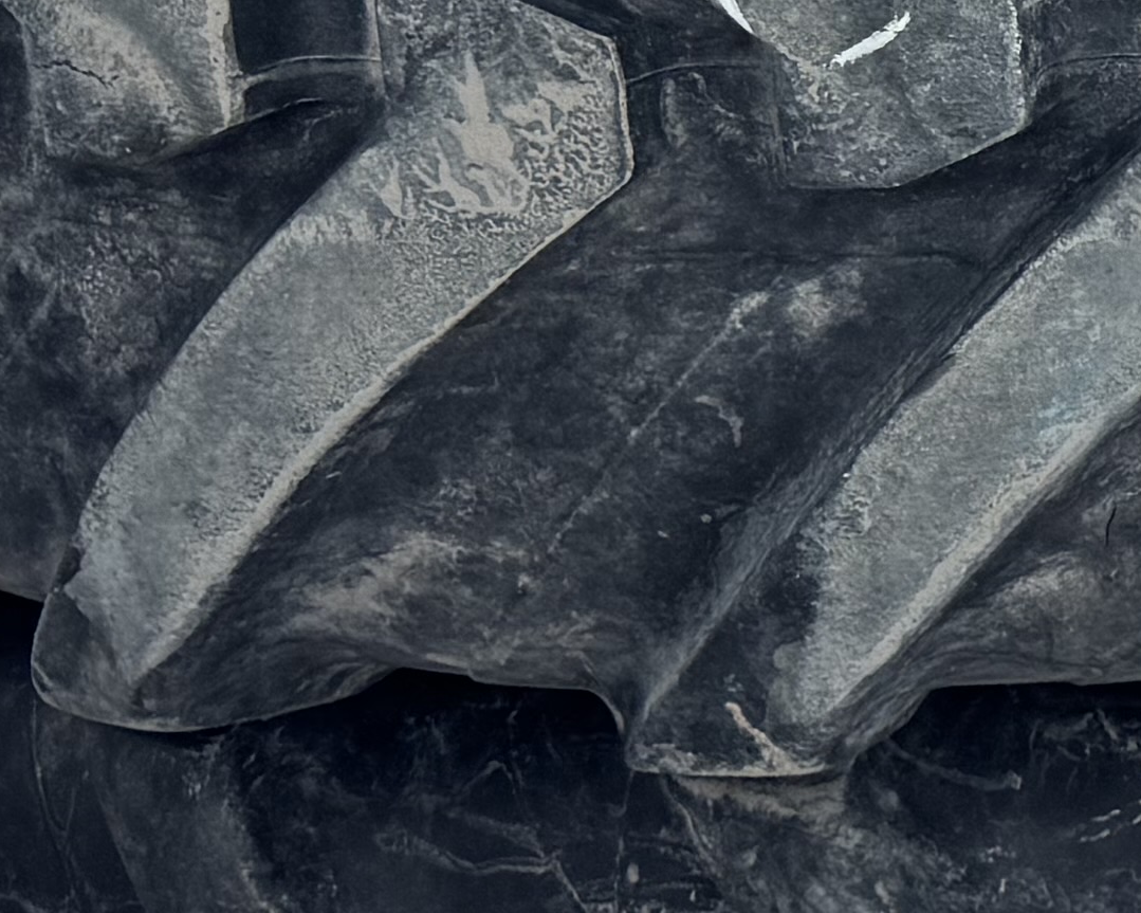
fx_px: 4187
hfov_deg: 13.5
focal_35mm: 124
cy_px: -3
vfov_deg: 12.3
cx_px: 2229
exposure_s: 1/6410
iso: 80
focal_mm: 6.76
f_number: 1.78
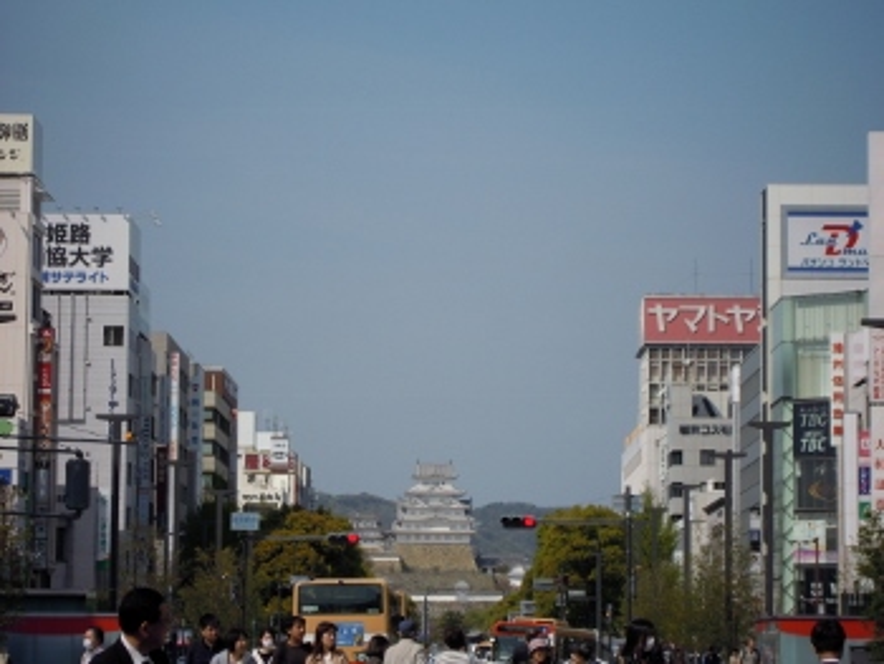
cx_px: 442
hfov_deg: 14.1
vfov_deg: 10.6
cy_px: 332
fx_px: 3578
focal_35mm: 140
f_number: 6.6
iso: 100
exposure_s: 1/640
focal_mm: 25
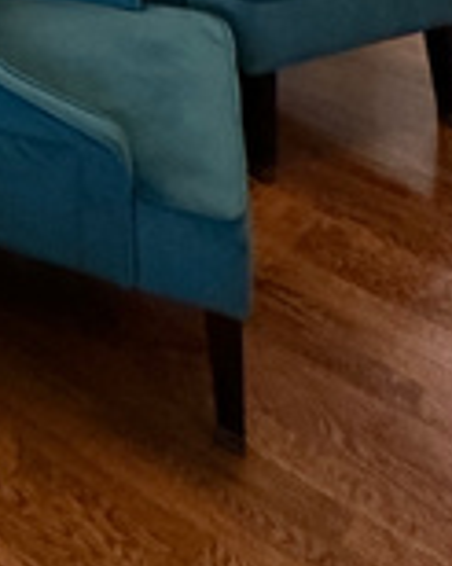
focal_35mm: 68
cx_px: -522
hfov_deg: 15.9
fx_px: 1138
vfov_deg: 18.3
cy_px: -570
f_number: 2.2
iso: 200
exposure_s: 1/60
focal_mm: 2.22
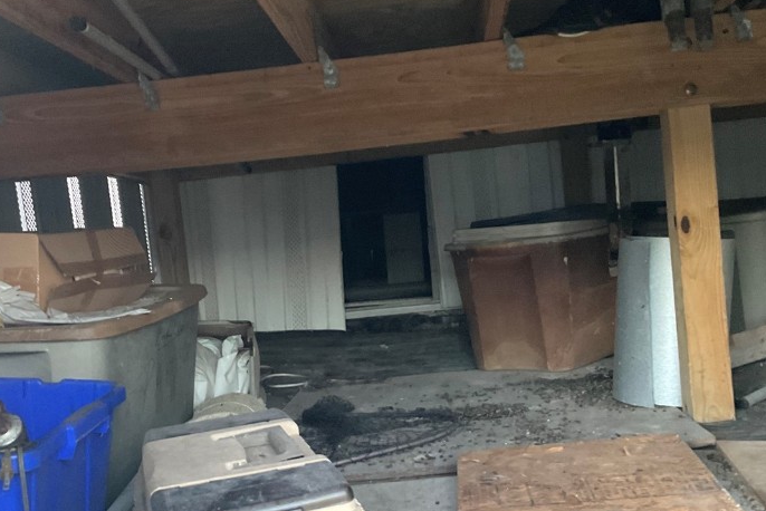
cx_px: 342
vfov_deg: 29.8
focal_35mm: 45
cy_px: 314
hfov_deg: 43.5
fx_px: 958
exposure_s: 1/30
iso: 320
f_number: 1.8
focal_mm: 3
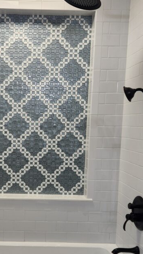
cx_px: 22
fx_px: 276
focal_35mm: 41
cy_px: 152
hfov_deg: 28.2
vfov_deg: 49.1
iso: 80
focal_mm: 5.4
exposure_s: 1/120
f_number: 1.8
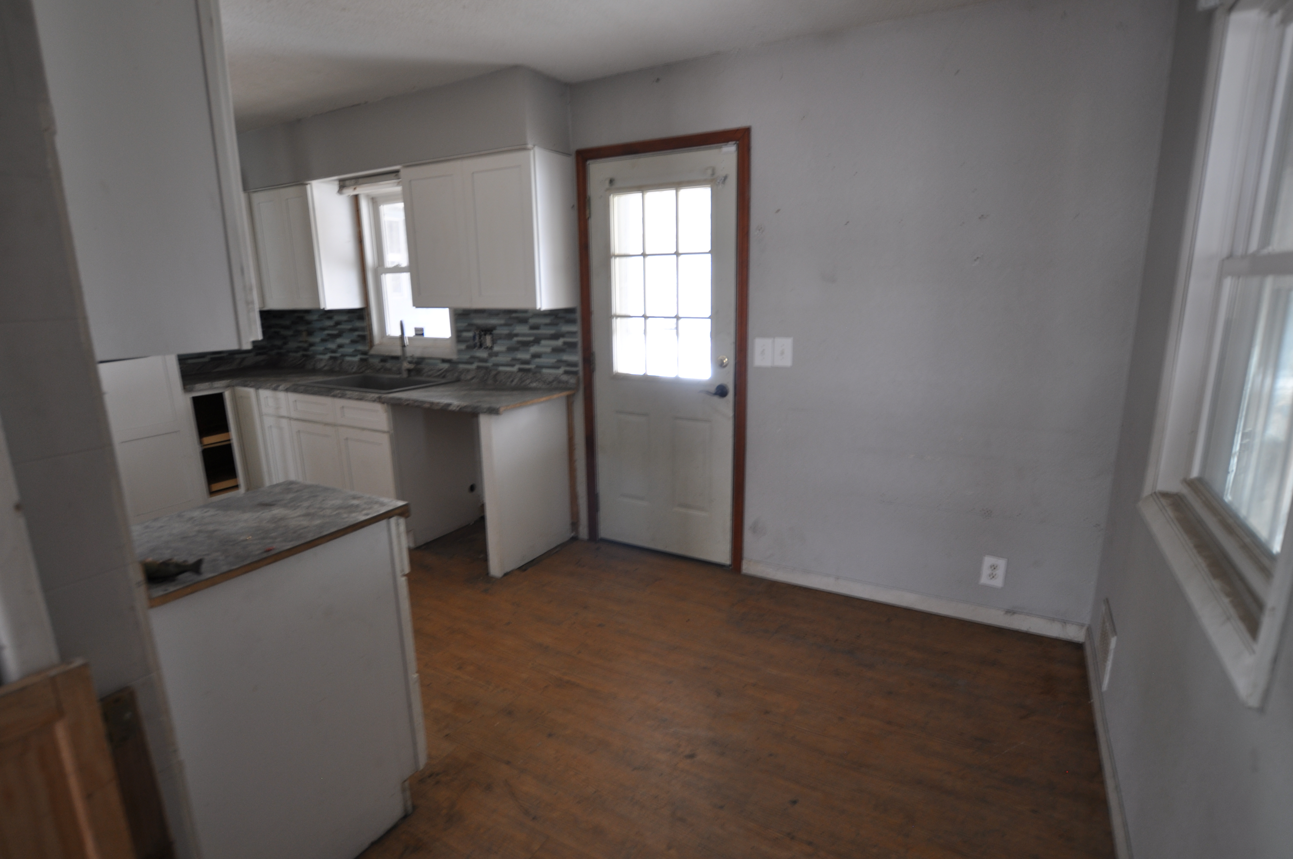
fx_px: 646
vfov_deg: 67.2
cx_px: 646
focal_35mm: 18
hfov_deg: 90.1
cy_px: 430
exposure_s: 1/6
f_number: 3.5
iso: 200
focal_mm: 12
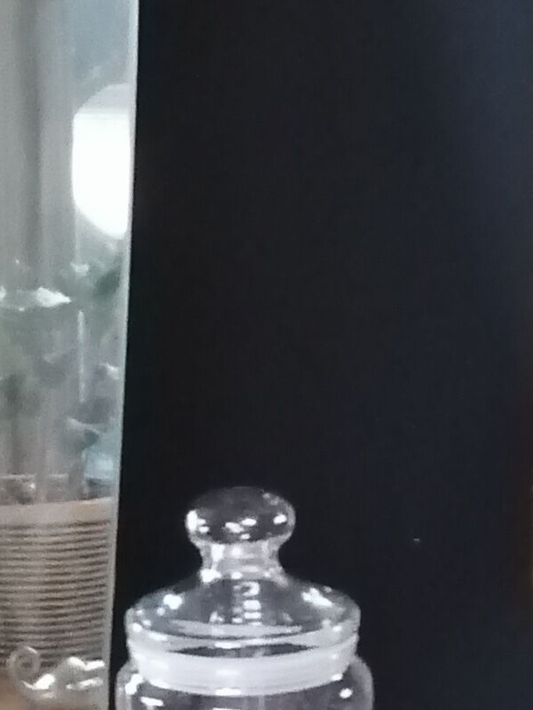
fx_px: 3570
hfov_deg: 8.1
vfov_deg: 11.3
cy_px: 678
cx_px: -524
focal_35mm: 174
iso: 1000
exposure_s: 1/14.3
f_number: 1.8
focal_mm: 3.88
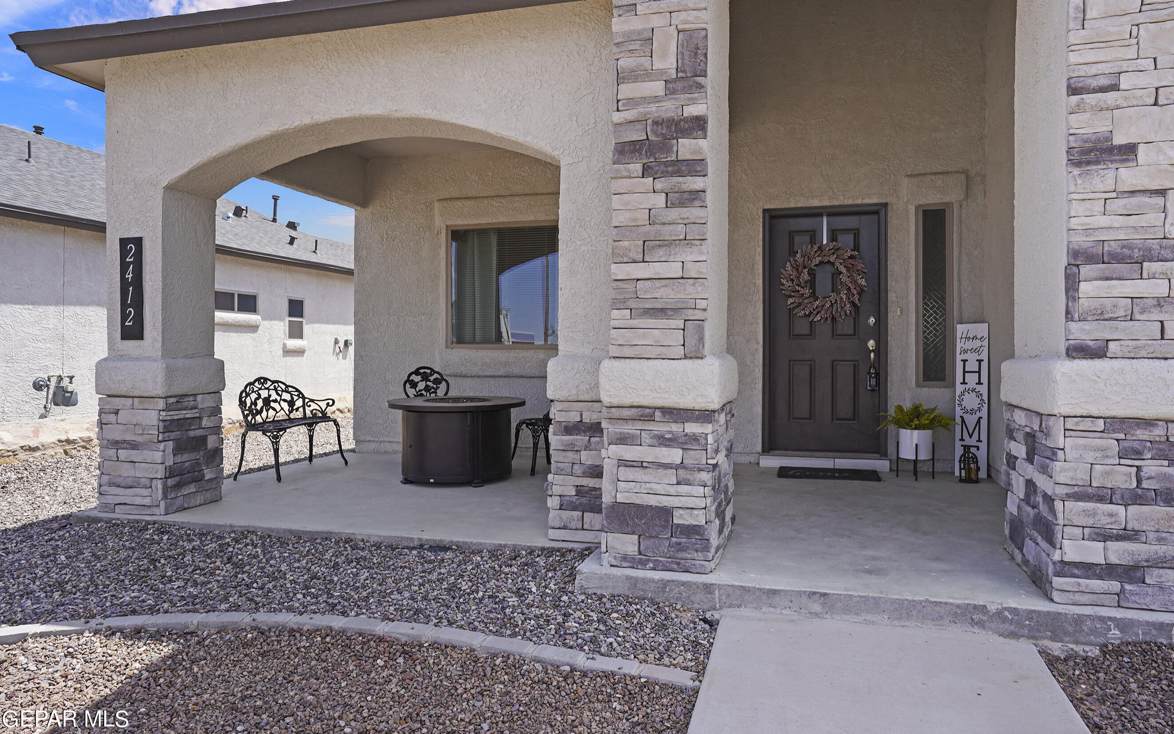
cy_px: 355
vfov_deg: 51.1
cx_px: 600
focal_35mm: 24
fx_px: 768
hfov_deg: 74.8
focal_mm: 23
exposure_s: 1/200
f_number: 8
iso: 125
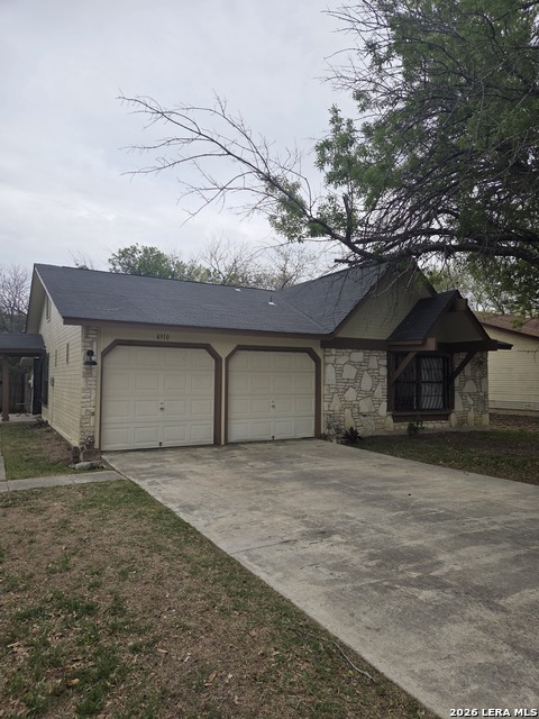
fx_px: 478
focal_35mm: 23
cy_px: 360
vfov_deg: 73.9
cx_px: 270
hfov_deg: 58.9
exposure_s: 1/2463
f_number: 1.8
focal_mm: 5.4
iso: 80
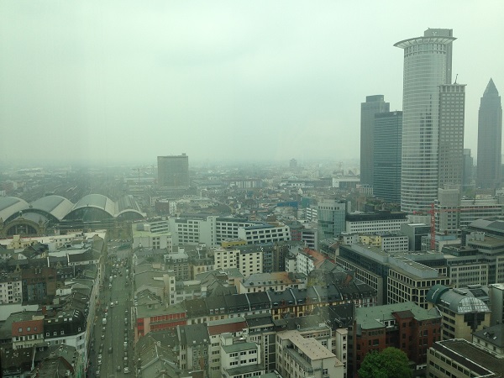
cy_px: 189
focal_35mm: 33
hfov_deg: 55.4
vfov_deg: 42.9
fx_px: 480
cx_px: 252
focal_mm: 4.13
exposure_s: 1/407
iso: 50
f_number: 2.4
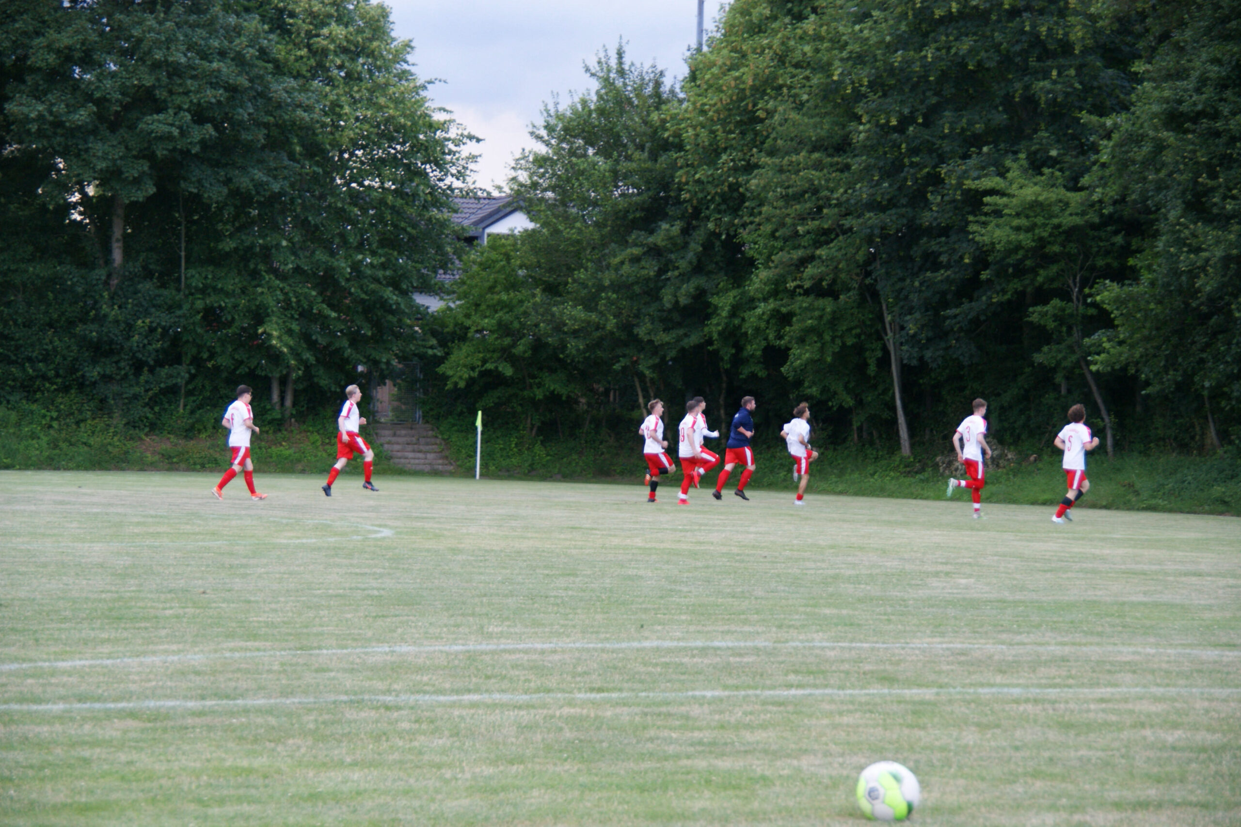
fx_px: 4137
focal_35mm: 120
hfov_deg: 17.1
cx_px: 620
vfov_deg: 11.4
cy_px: 414
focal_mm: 80
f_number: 5.6
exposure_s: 1/125
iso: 320
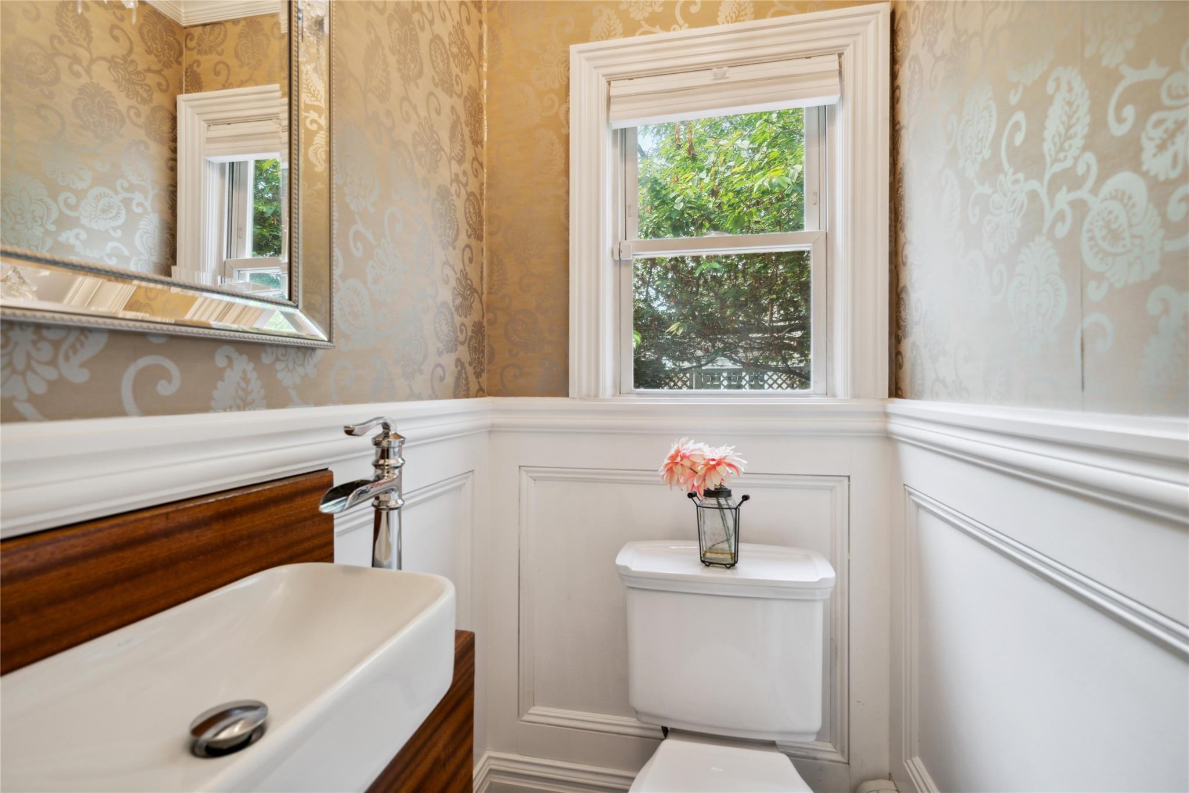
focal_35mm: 16
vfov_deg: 73.7
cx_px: 594
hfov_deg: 96.7
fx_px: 528
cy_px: 396
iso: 200
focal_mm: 16
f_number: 5.6
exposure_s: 1/80
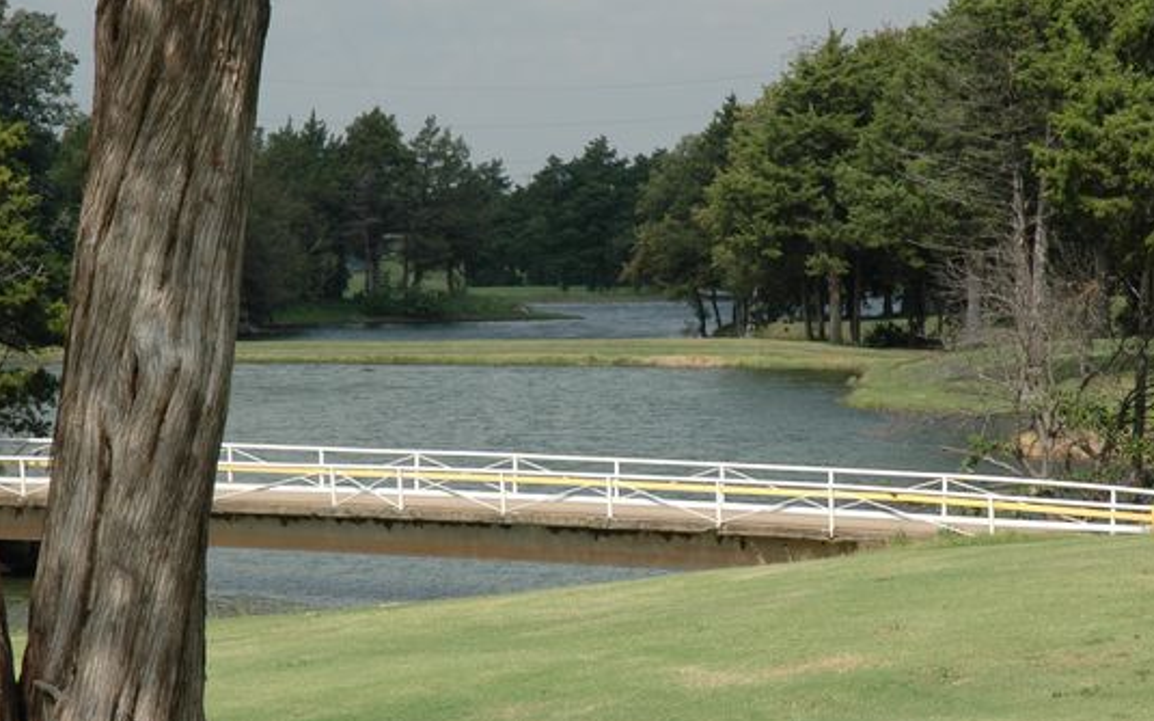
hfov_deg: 13.1
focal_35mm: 160
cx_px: 580
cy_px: 326
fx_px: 5030
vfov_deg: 8.2
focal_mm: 70
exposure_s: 1/400
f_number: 10
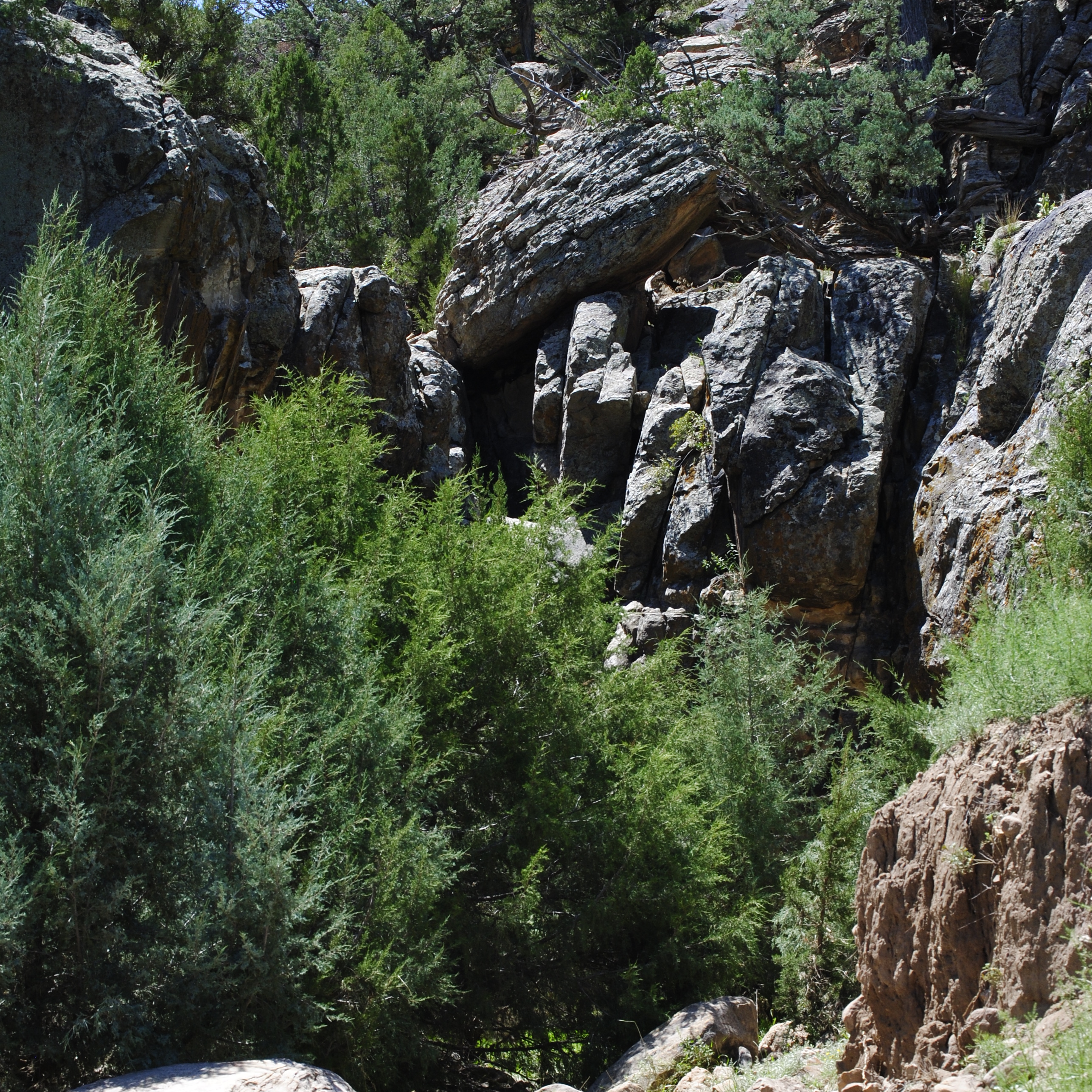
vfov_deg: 16.5
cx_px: 547
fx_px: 3770
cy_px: 629
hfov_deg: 16.5
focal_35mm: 106
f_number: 10
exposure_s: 1/200
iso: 200
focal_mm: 55
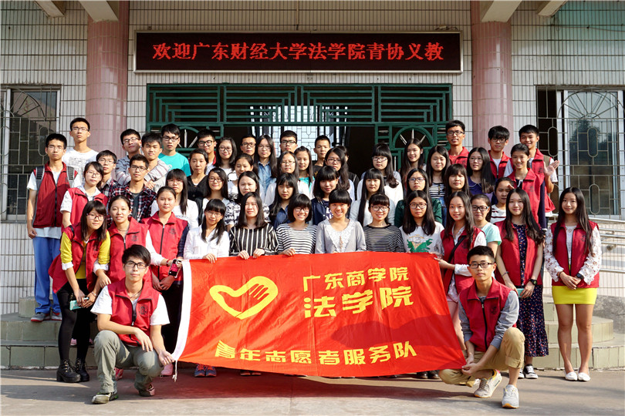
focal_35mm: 38
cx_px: 312
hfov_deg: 51.3
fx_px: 651
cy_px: 208
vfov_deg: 35.5
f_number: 9
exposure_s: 1/160
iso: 100
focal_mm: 25
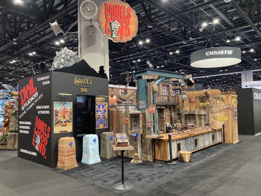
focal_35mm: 28
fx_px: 211
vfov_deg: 49.7
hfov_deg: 63.4
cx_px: 130
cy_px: 98
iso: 250
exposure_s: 1/40
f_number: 1.8
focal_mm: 3.99
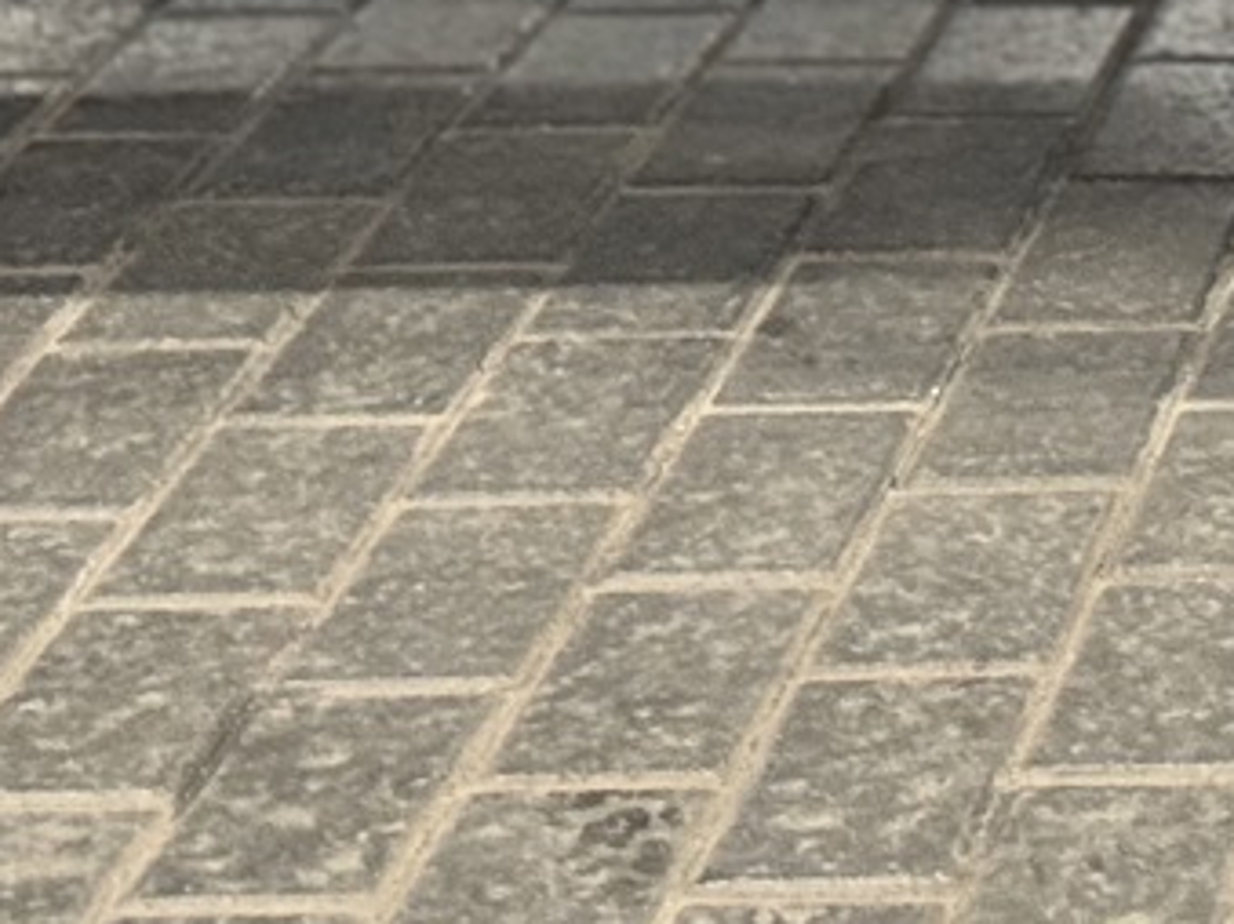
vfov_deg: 7.0
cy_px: -1029
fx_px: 7270
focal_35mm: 204
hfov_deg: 9.3
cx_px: 2140
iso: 400
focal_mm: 6.86
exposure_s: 1/40
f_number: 1.78
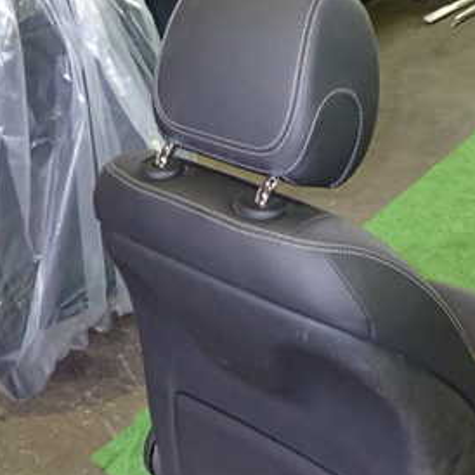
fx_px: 900
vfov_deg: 29.4
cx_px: 290
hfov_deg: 29.5
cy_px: 303
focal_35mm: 58
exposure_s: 1/30
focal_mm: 5.4
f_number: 2.3
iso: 640
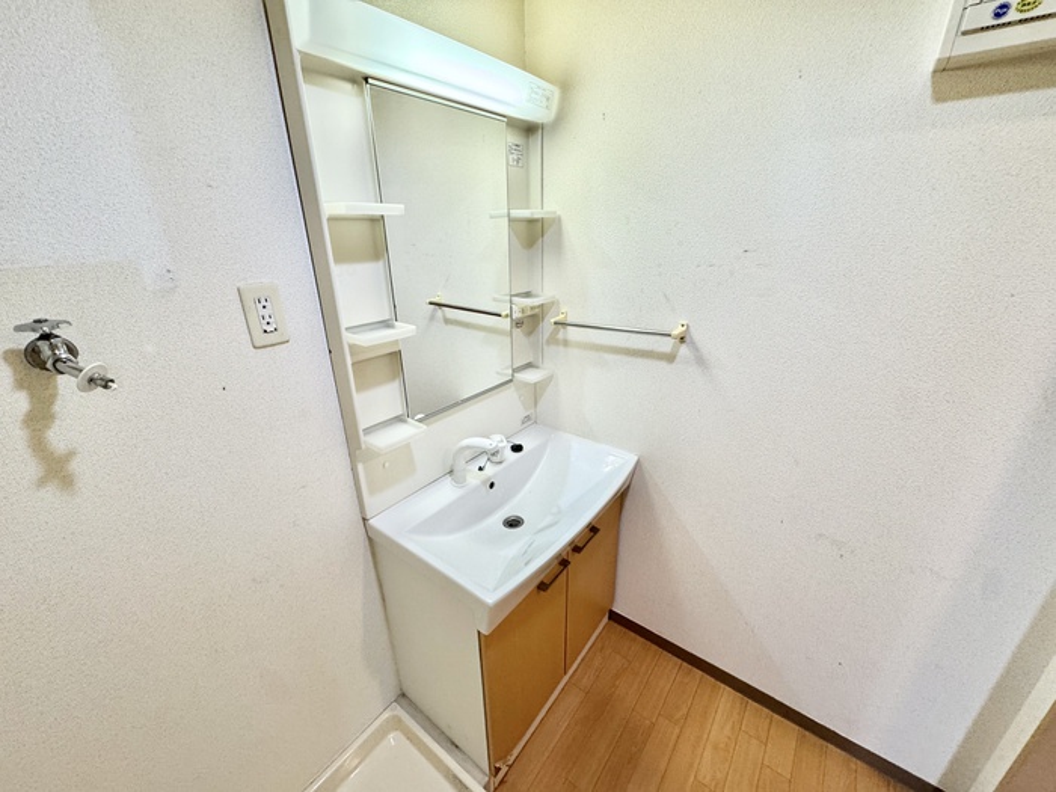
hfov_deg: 102.1
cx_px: 528
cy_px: 396
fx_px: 427
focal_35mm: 14
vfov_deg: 85.7
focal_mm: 2.22
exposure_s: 1/120
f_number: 2.2
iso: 200
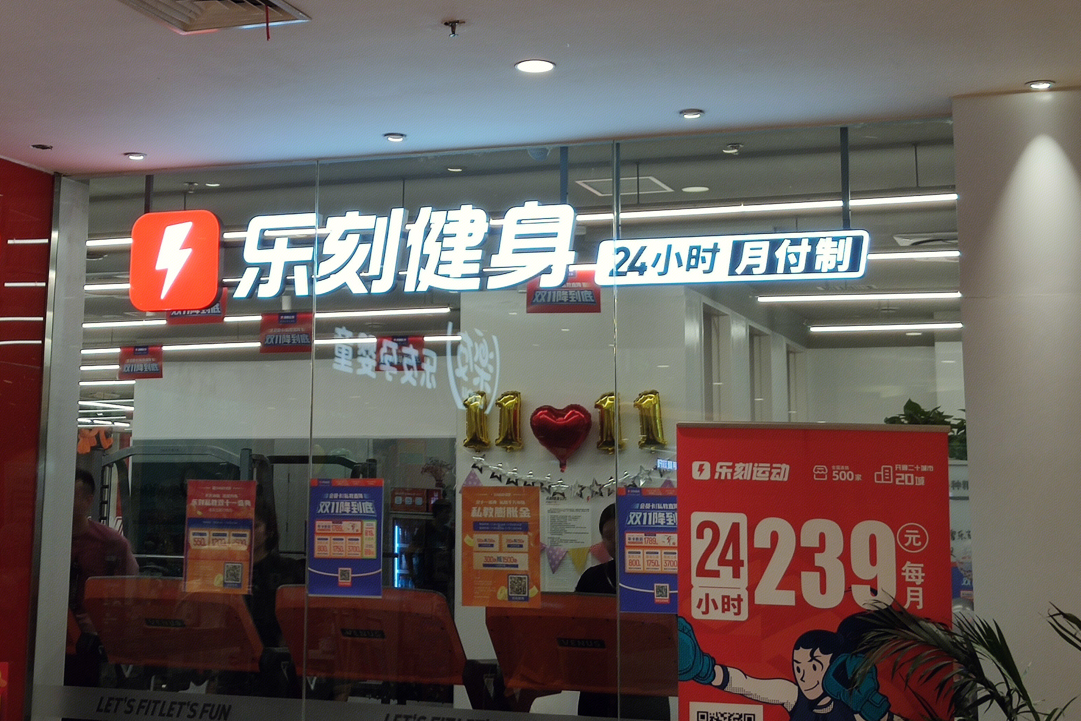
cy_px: 207
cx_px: 409
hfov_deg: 36.0
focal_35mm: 55
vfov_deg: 24.4
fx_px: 1652
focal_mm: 4.75
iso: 120
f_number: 1.75
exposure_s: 1/100
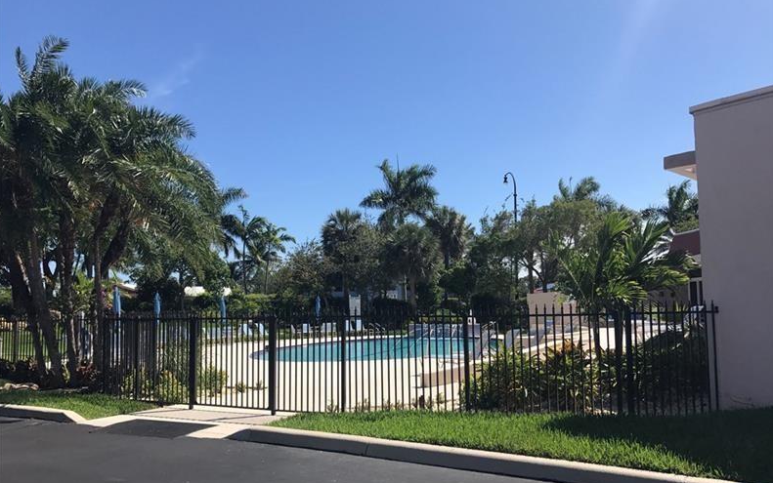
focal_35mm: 30
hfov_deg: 62.9
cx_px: 386
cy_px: 273
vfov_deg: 41.8
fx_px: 632
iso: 20
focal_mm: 3.99
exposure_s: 1/2227
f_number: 1.8
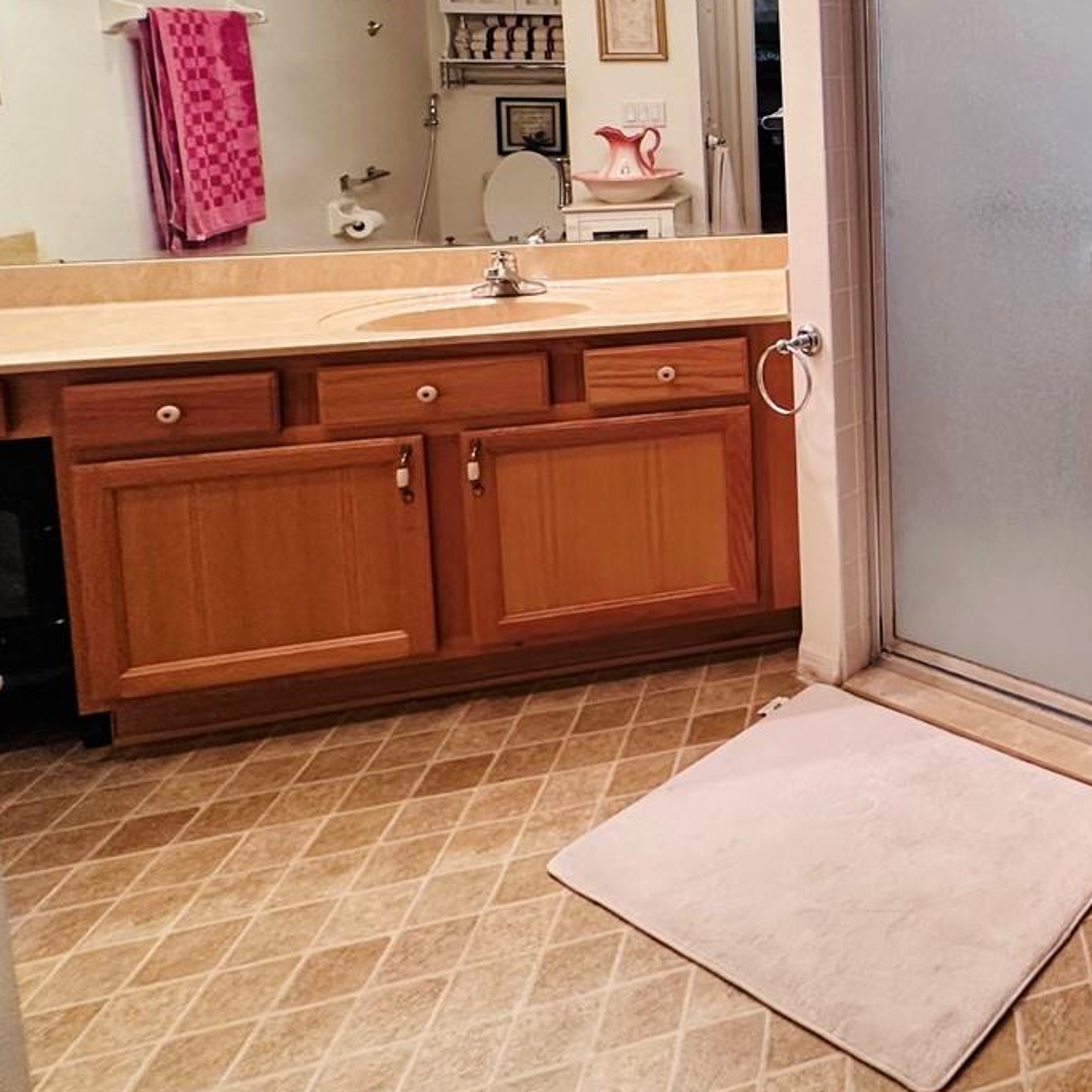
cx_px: 1263
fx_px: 1035
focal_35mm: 29
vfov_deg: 51.0
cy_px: 168
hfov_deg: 41.3
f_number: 2.2
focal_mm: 2.22
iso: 200
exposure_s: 1/60
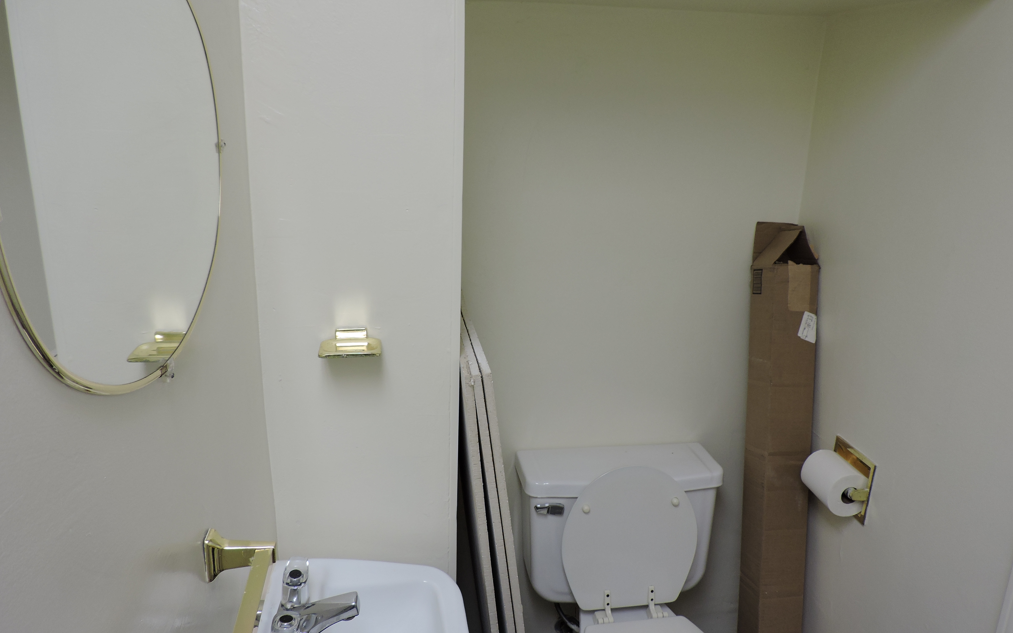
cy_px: 304
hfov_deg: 70.4
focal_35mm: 26
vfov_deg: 47.6
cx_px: 499
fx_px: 718
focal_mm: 4.3
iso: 100
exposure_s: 1/30
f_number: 3
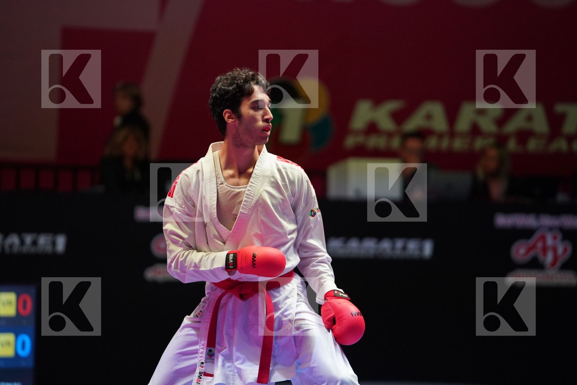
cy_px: 192
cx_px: 288
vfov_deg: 7.2
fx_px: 3077
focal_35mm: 192
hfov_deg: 10.7
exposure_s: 1/1000
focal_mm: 192
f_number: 2.8
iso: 2500
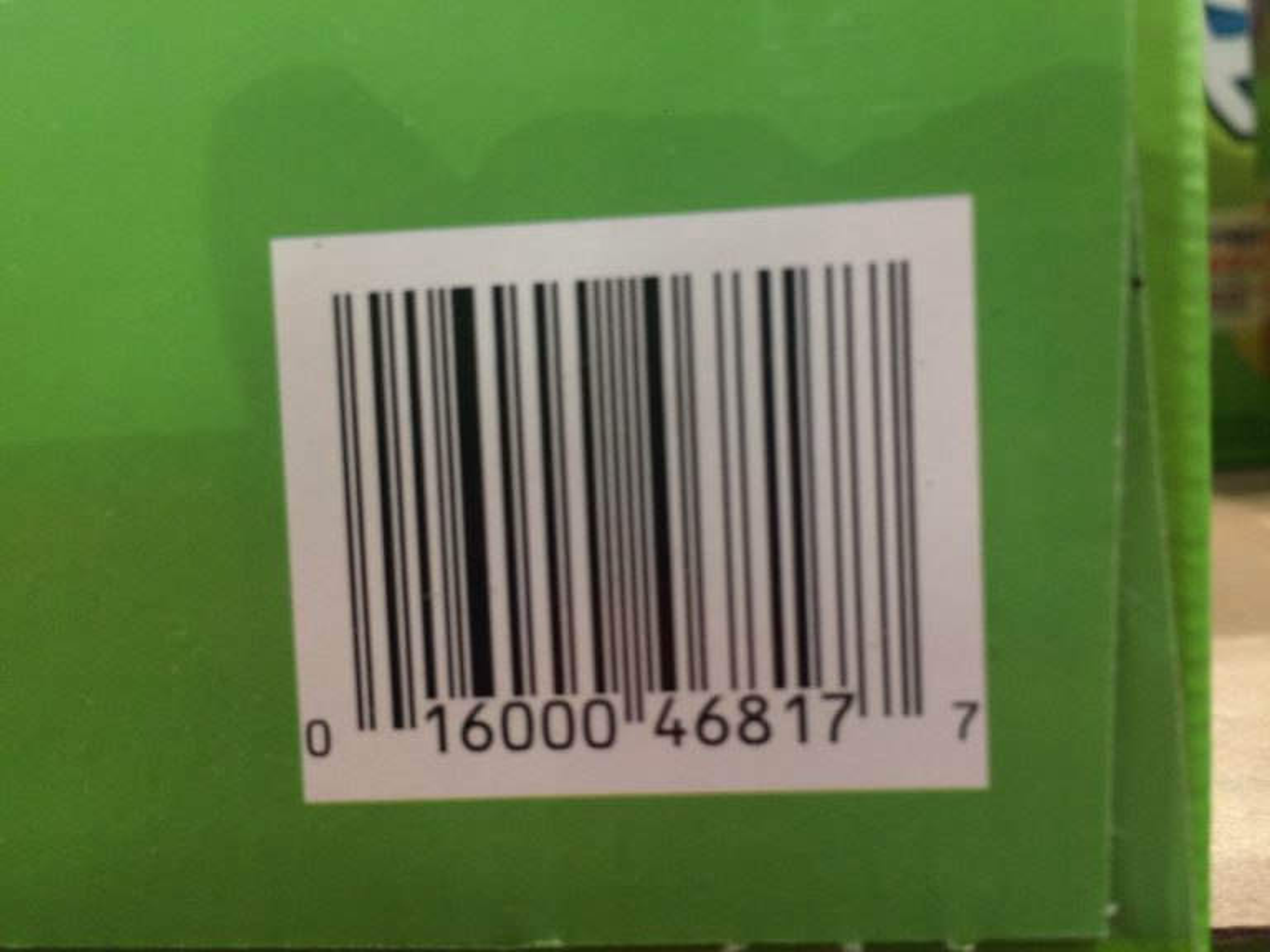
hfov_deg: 61.7
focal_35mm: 29
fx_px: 1064
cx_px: 635
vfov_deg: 48.2
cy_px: 476
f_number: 2.2
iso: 125
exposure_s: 1/30
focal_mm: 4.15
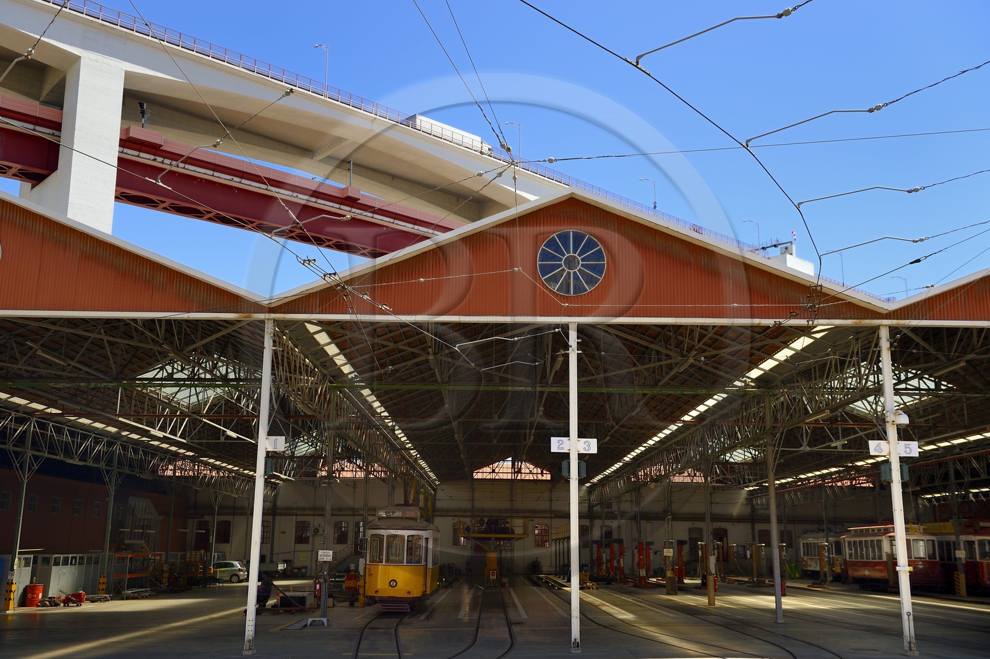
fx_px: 962
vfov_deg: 37.8
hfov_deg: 54.4
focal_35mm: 35
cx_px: 495
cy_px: 330
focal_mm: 35
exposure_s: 1/250
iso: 100
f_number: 4.5
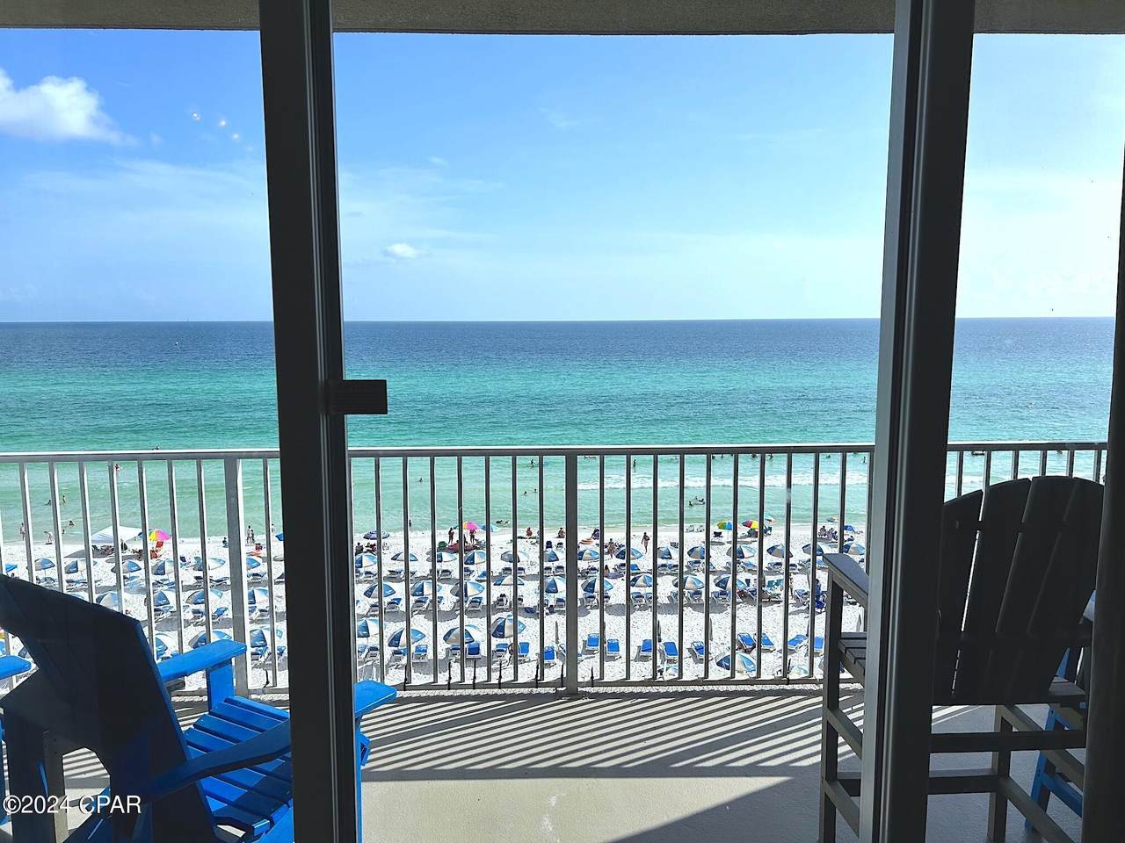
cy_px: 422
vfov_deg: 53.1
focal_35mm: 26
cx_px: 562
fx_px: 845
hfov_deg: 67.3
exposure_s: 1/3077
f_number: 1.5
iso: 50
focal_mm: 5.7
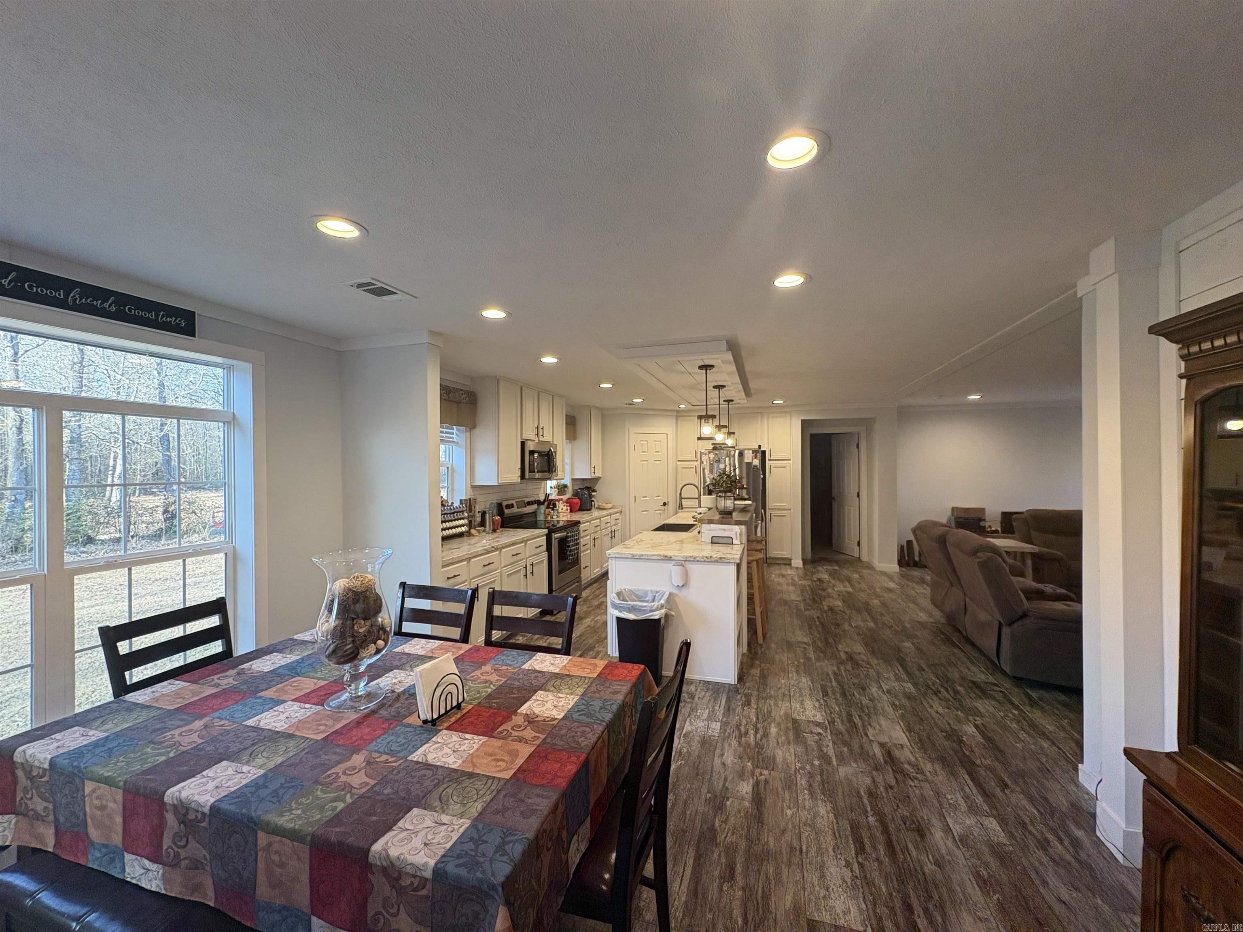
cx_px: 622
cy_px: 466
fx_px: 503
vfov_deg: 85.7
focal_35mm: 14
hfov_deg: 102.1
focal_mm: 2.22
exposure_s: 1/120
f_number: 2.2
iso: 200
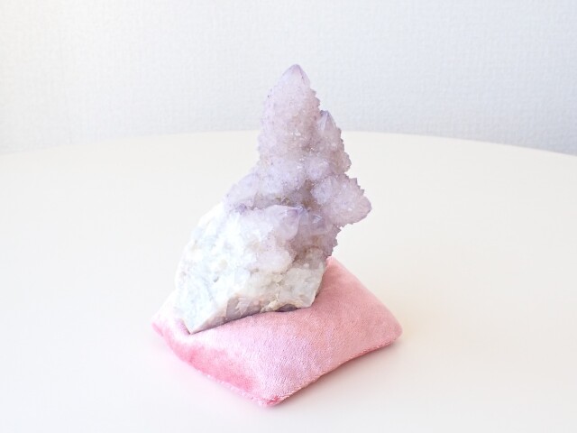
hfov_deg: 60.0
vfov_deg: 46.8
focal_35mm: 30
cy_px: 216
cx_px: 288
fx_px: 500
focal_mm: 5.4
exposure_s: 1/125
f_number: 3.2
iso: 250
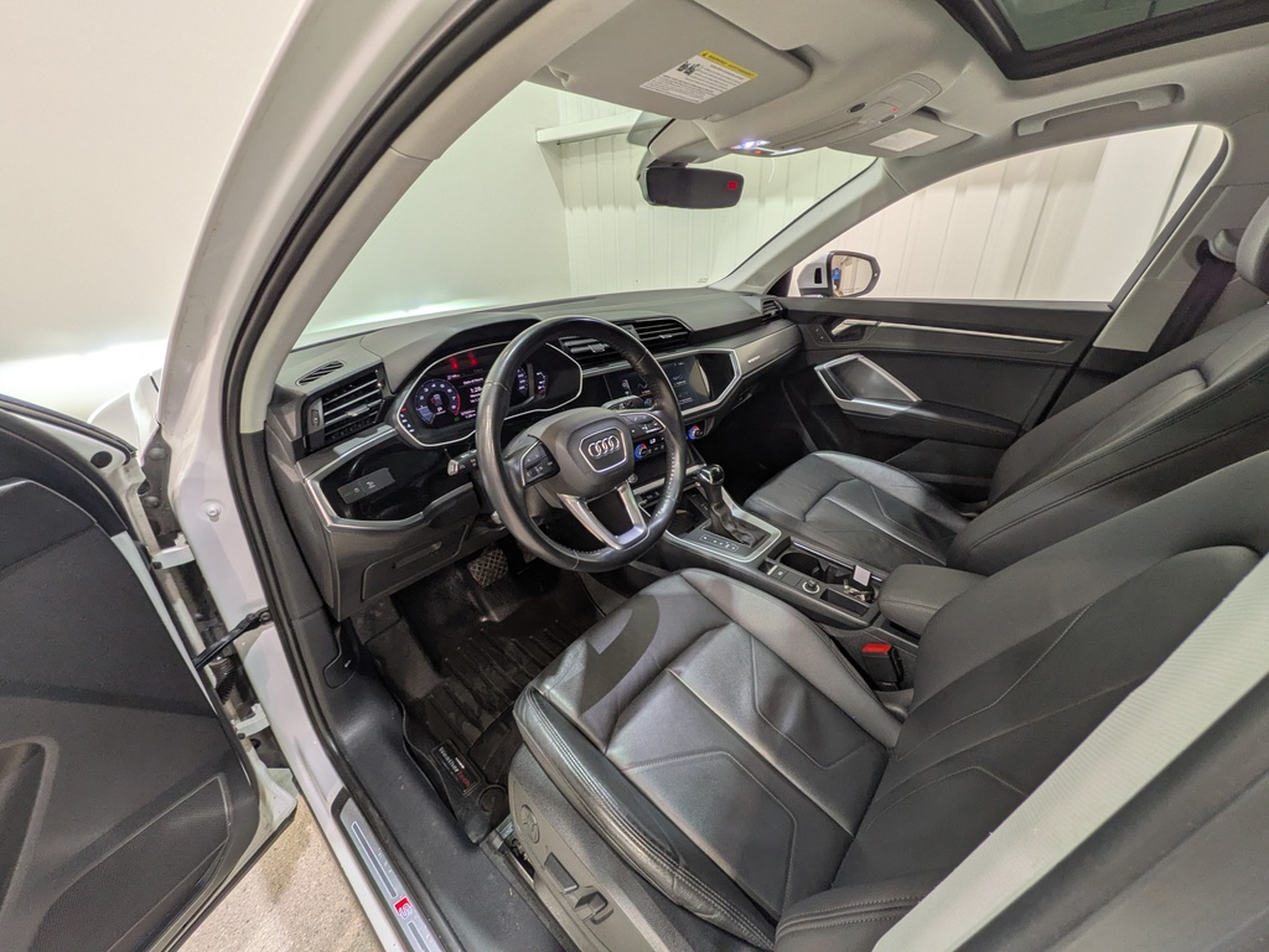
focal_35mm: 14
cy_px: 476
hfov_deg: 102.1
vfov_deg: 85.7
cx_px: 634
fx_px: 513
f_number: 2.2
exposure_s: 1/50
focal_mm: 1.83
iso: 49
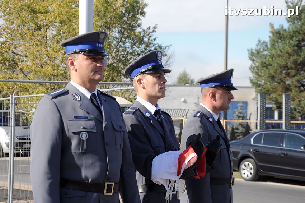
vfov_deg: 14.7
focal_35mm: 93
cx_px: 152
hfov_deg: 21.9
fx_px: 787
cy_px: 102
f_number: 7.1
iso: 400
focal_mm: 62
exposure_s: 1/800
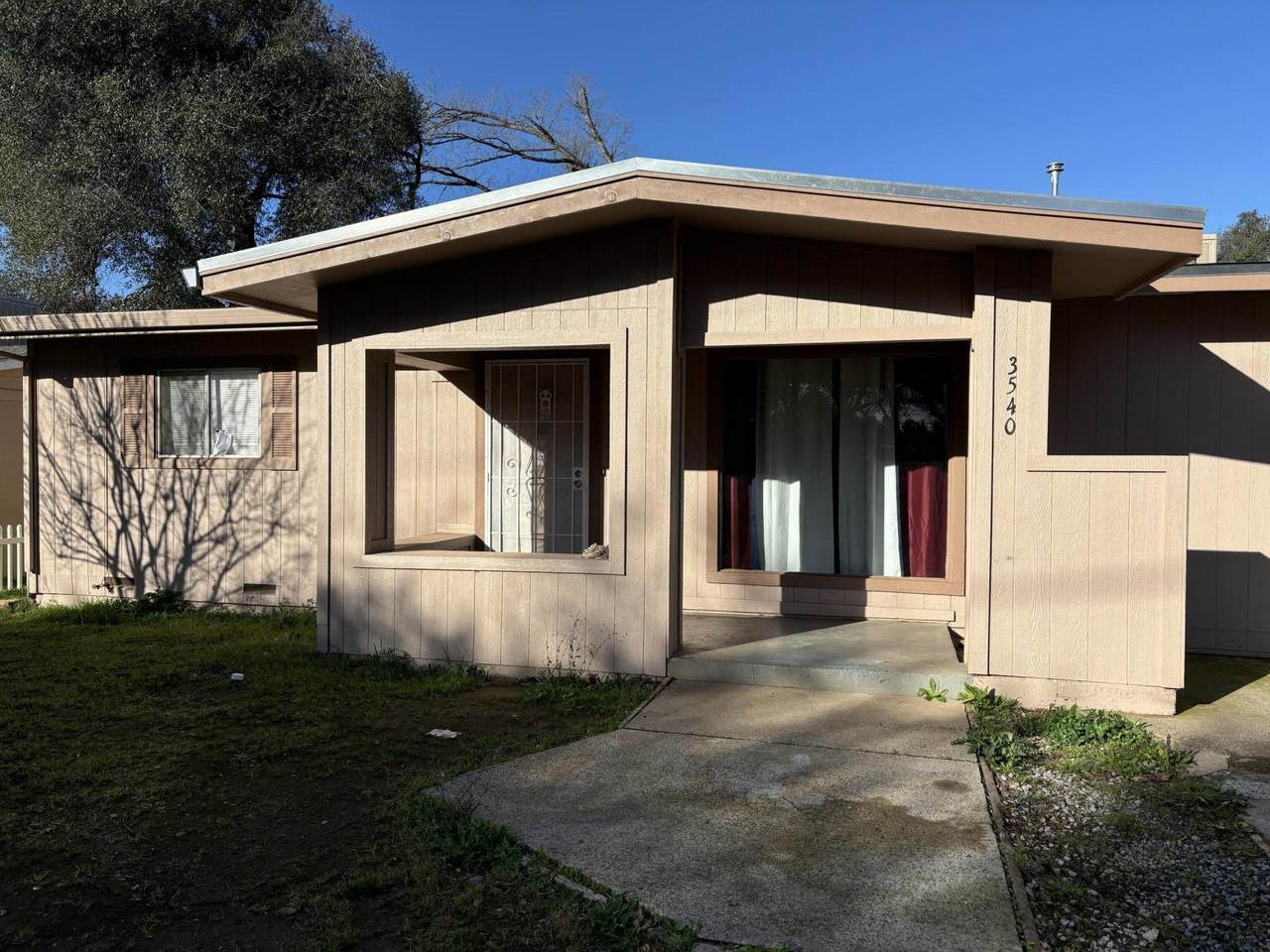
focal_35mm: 26
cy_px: 476
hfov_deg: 67.3
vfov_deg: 53.1
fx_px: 954
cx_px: 635
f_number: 1.6
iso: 50
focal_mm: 5.96
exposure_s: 1/3021
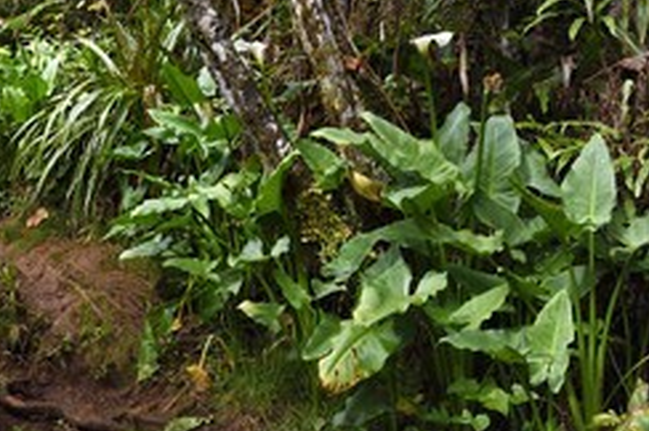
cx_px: 112
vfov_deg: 26.7
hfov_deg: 37.9
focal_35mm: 50
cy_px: 122
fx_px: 900
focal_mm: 29
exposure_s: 1/250
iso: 800
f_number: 6.3
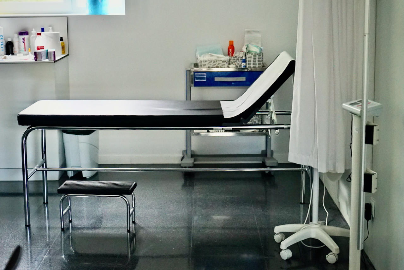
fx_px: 696
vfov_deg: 21.9
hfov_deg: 32.4
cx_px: 202
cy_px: 135
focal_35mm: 62
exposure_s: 1/160
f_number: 4
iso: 8000
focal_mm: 62
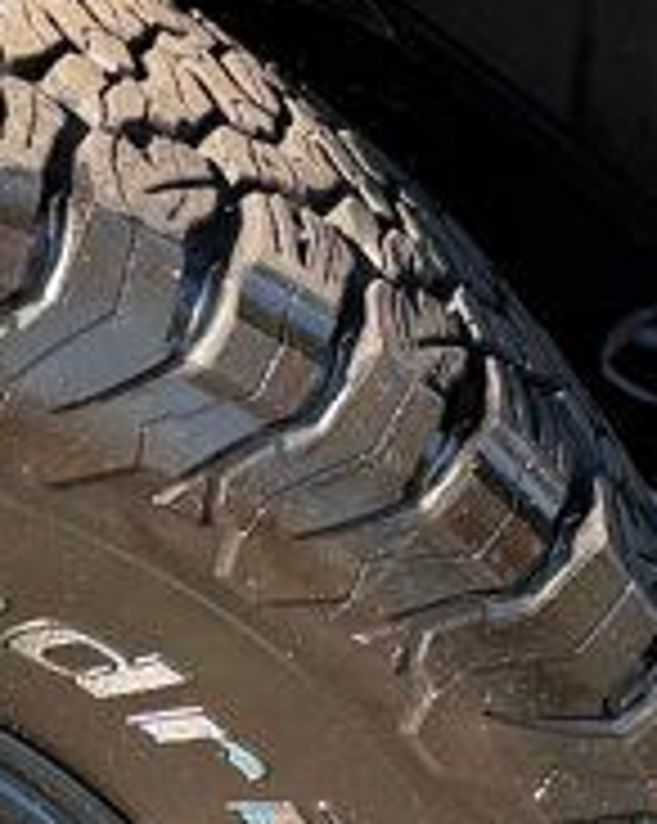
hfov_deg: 11.3
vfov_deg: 14.7
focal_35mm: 131
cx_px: -302
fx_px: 3189
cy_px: 477
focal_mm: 6.76
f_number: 1.78
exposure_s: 1/494
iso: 80
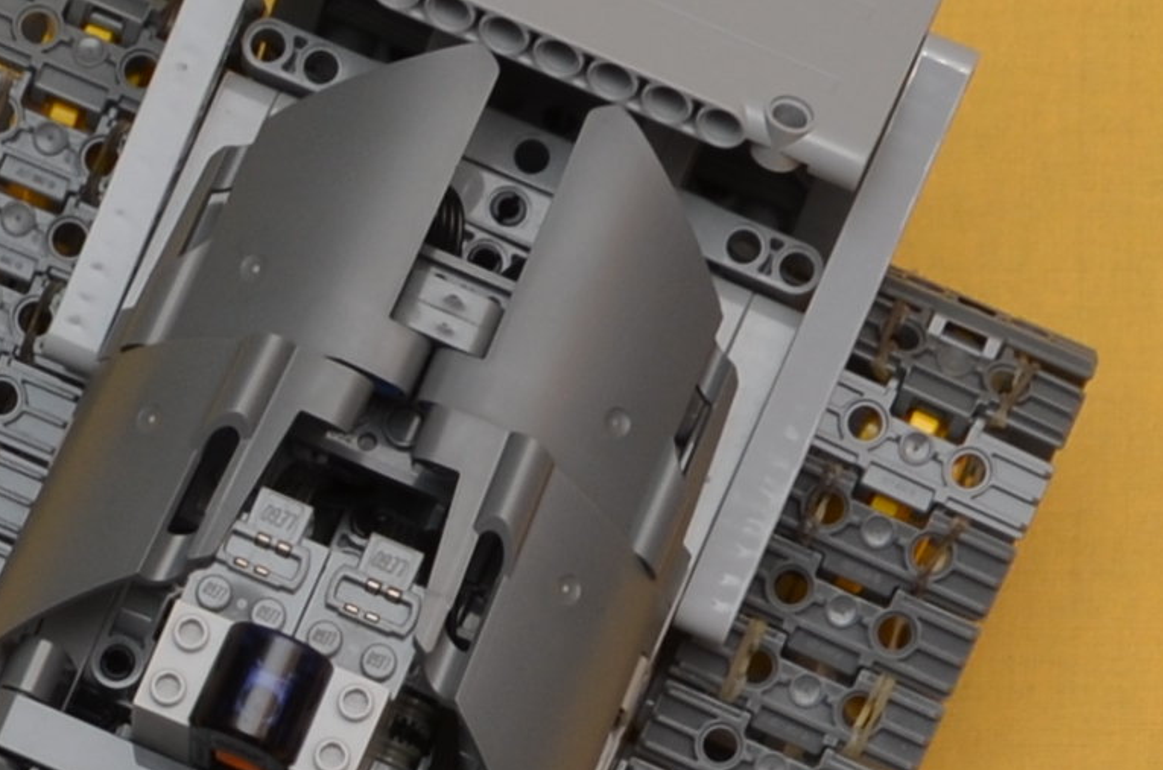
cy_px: 1873
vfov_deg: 5.7
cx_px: -227
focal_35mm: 232
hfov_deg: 8.8
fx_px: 7476
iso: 100
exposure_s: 1/60
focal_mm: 24
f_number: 8
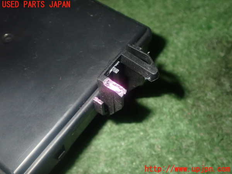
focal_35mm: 41
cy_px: 87
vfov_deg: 35.1
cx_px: 116
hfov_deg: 45.8
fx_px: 275
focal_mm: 7.31
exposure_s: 1/40
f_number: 8
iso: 400
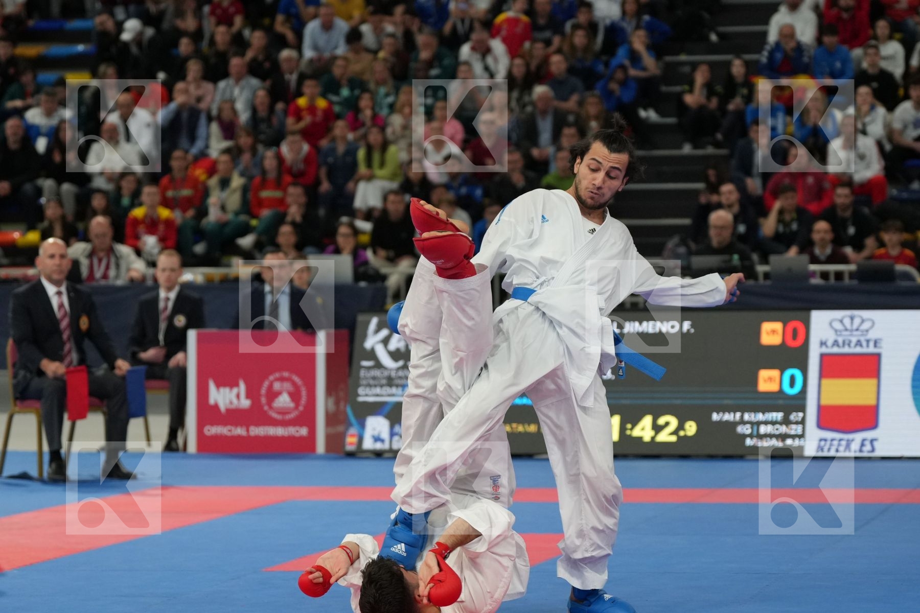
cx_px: 460
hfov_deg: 16.1
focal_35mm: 127
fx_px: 3245
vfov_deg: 10.8
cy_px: 306
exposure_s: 1/1000
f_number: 2.8
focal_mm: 85
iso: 1600
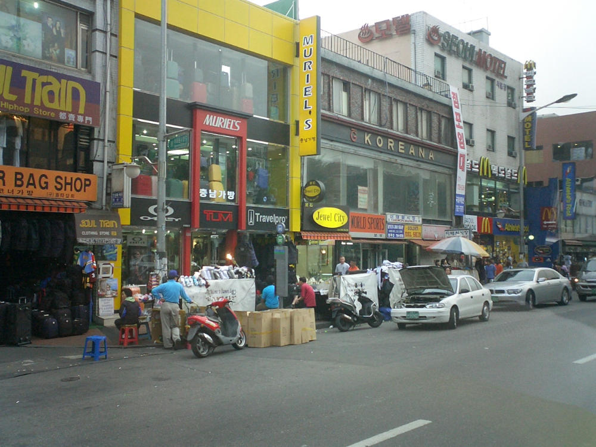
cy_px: 224
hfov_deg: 50.1
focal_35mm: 37
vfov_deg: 38.7
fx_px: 637
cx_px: 298
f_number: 3.5
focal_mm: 5.6
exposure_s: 1/100
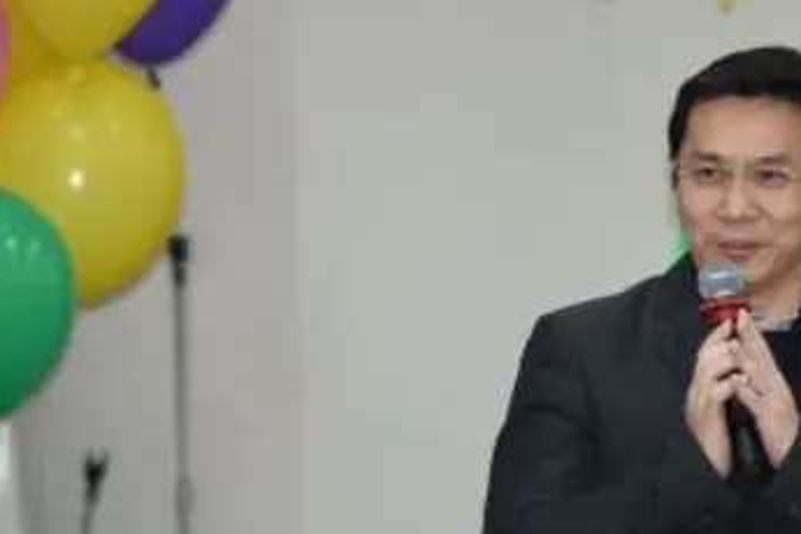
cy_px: 344
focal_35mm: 288
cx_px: 620
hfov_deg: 7.1
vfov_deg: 4.8
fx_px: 6410
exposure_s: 1/80
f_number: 1.8
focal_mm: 85
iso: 125
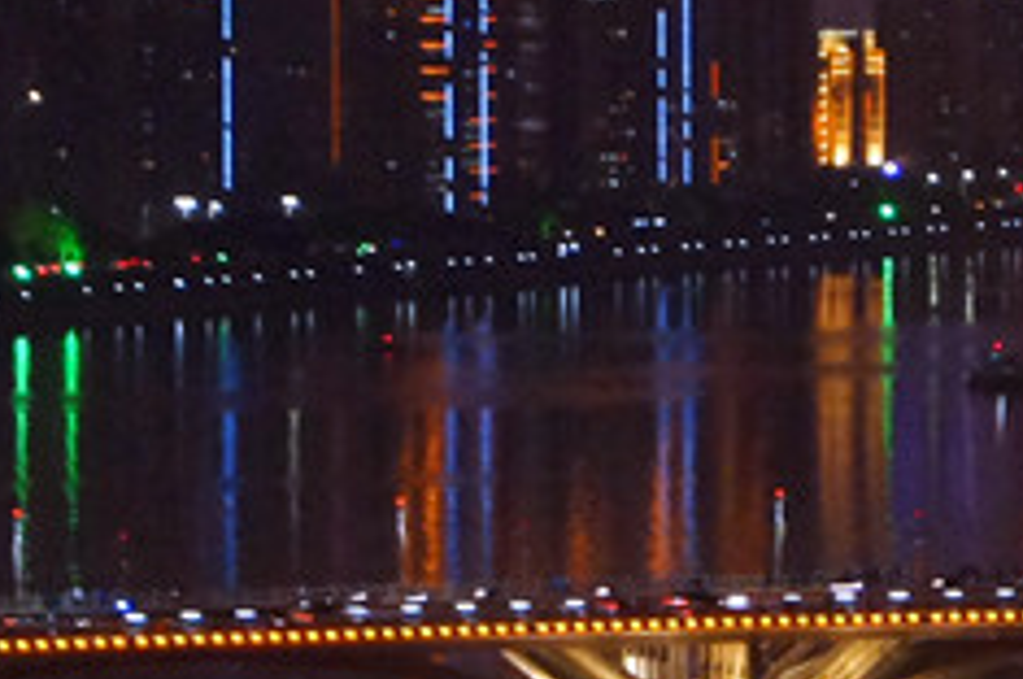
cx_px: 862
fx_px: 9964
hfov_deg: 5.9
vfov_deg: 3.9
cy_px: 170
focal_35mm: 351
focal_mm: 55
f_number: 5.6
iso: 1600
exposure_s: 1/8
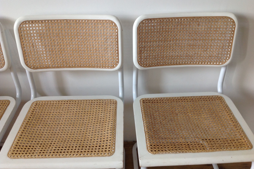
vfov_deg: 35.9
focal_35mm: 37
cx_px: 128
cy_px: 87
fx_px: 261
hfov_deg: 51.9
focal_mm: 4.28
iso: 64
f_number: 2.4
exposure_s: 1/15
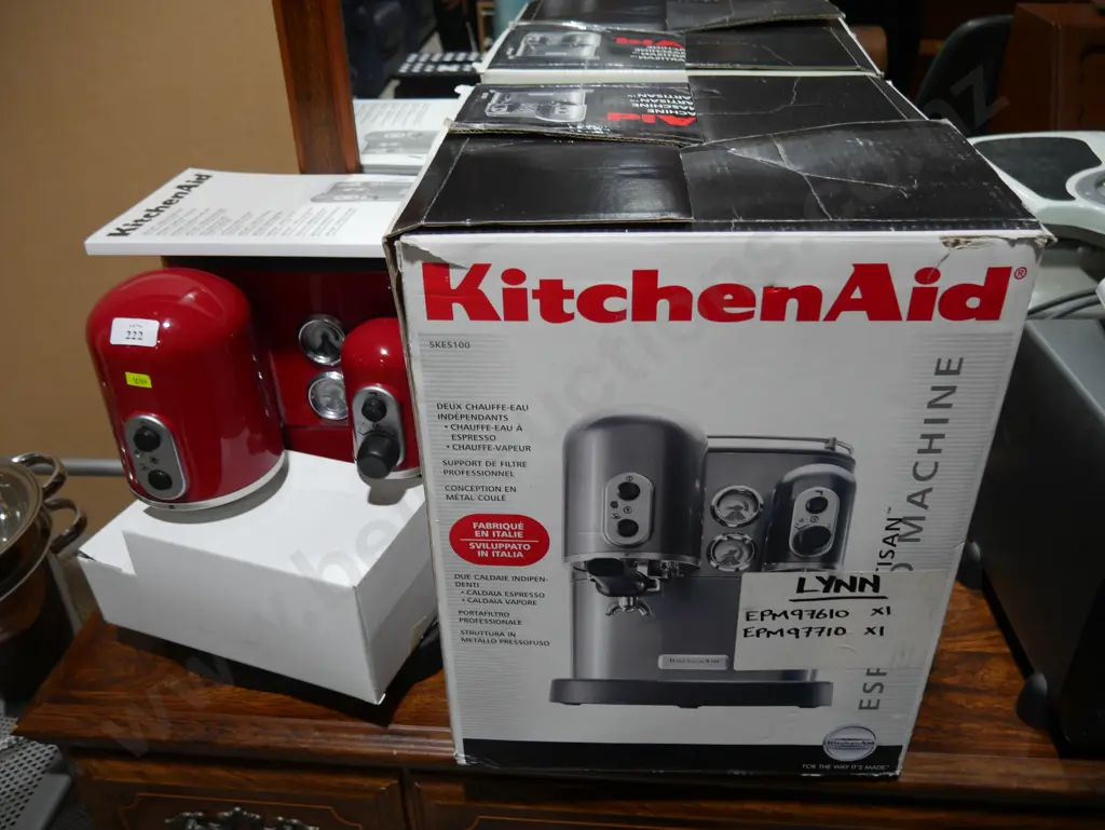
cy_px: 415
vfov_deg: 49.8
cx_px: 552
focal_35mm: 28
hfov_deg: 63.4
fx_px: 894
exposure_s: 1/100
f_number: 3.5
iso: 200
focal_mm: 14
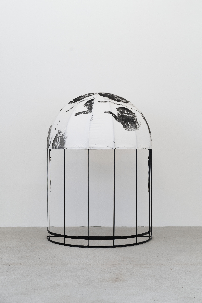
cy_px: 152
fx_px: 463
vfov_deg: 36.2
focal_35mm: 55
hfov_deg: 24.6
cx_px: 101
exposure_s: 1/20
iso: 400
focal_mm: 55
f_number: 8
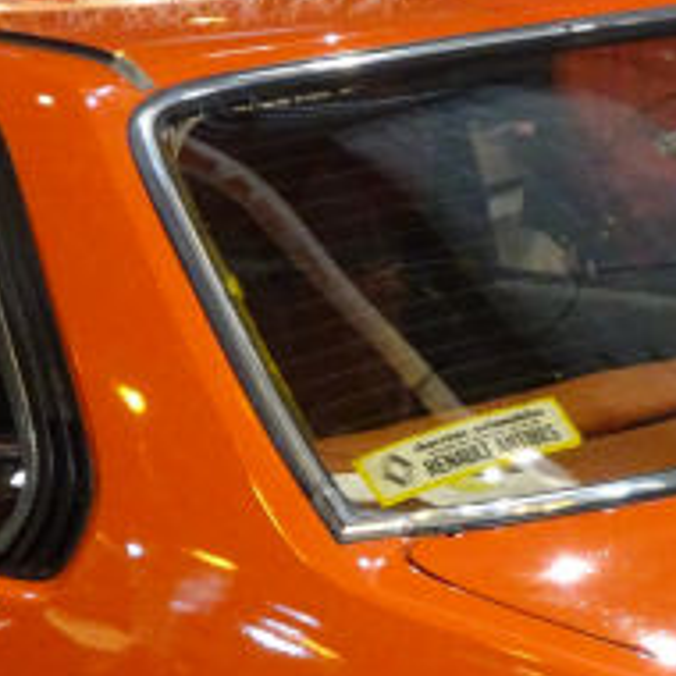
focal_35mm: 186
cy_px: 559
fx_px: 4109
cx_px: 523
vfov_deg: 9.4
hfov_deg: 9.4
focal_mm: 8.51
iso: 800
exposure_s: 1/30
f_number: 4.5
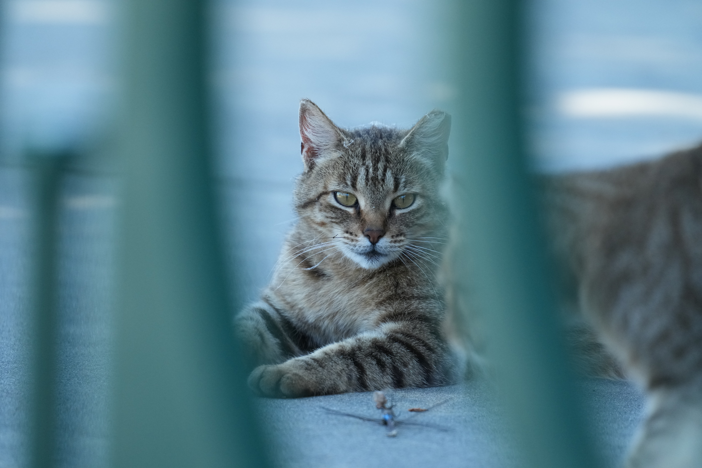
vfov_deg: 2.3
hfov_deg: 3.4
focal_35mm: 600
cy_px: 234
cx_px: 351
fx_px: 11699
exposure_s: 1/800
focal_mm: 600
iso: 3200
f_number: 5.6
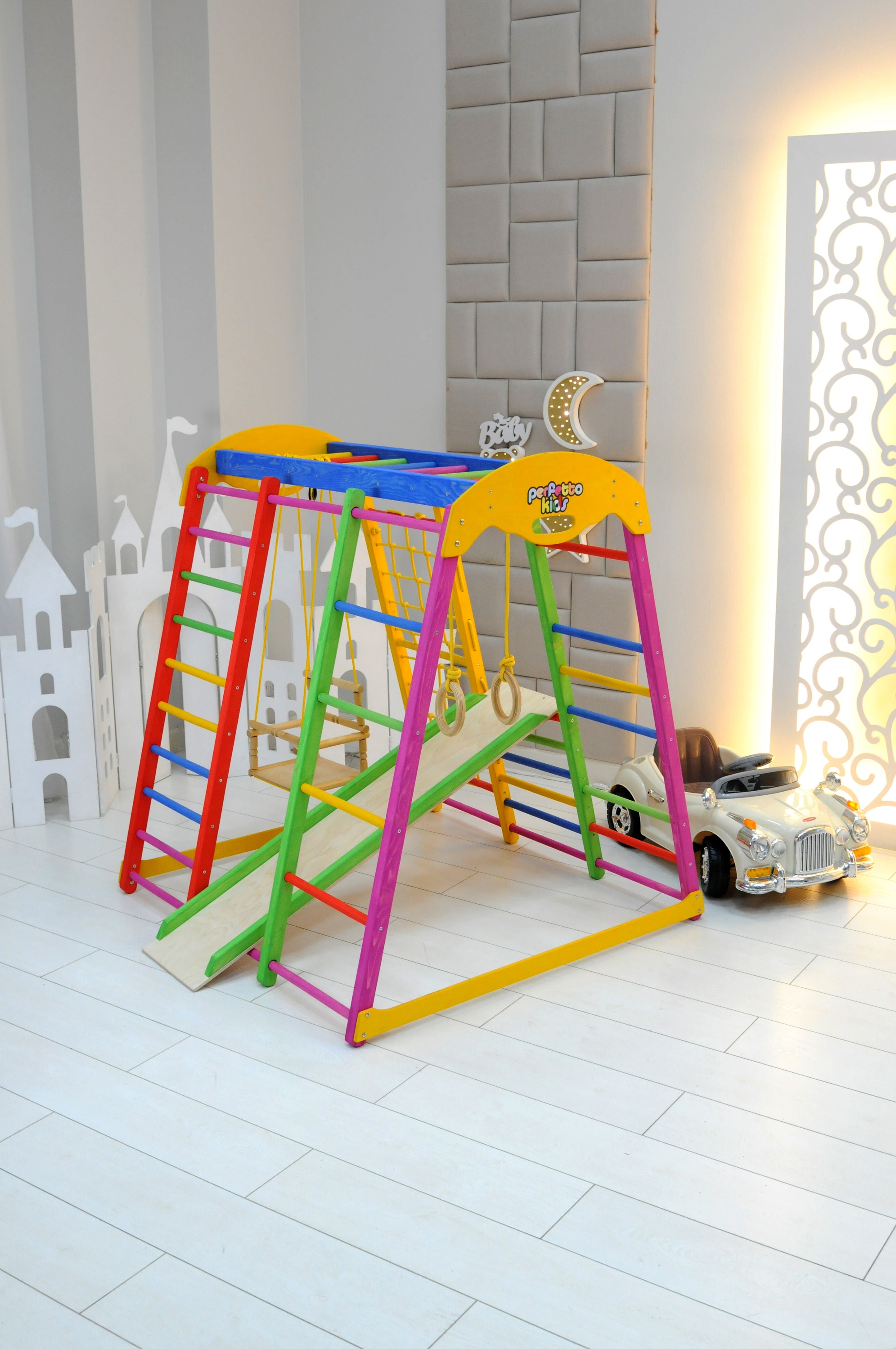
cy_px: 674
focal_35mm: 36
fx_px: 1348
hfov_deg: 36.8
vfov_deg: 53.2
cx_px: 448
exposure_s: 1/60
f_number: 5.6
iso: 1000
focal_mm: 24
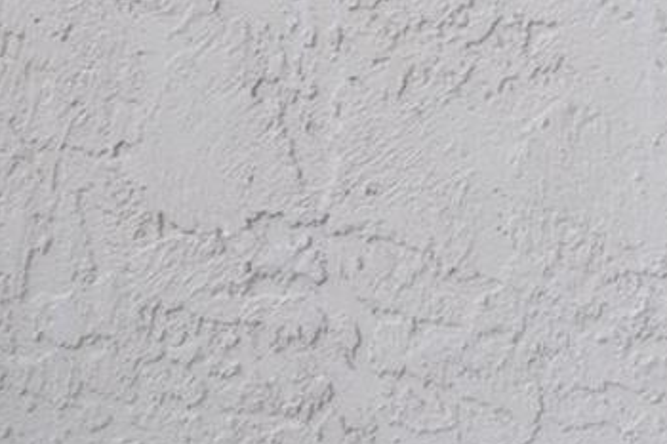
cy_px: -598
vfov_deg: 8.1
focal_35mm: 158
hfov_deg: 10.2
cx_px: 1885
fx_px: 2926
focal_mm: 18
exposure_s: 1/100
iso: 400
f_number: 5
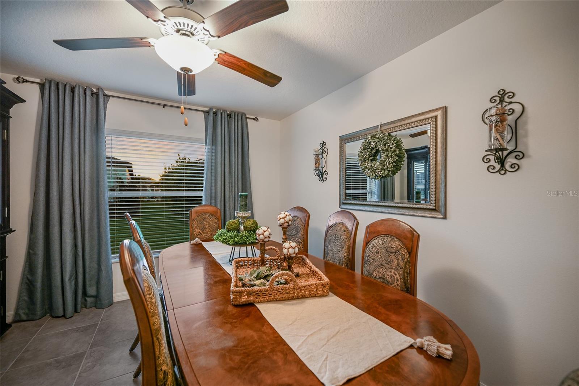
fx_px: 225
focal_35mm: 14
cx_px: 290
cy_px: 193
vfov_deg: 81.2
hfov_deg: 104.3
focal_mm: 14
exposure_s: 1/15
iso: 560
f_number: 4
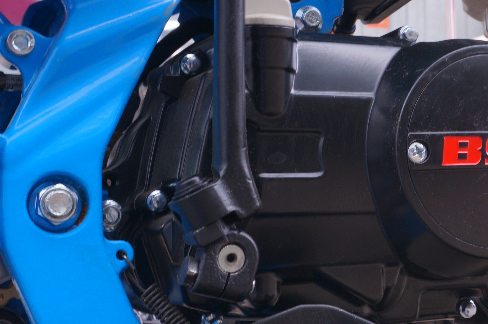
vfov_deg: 17.9
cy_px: 168
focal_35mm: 76
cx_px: 464
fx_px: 1029
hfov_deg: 25.6
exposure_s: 1/20
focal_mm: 26
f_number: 10
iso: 200
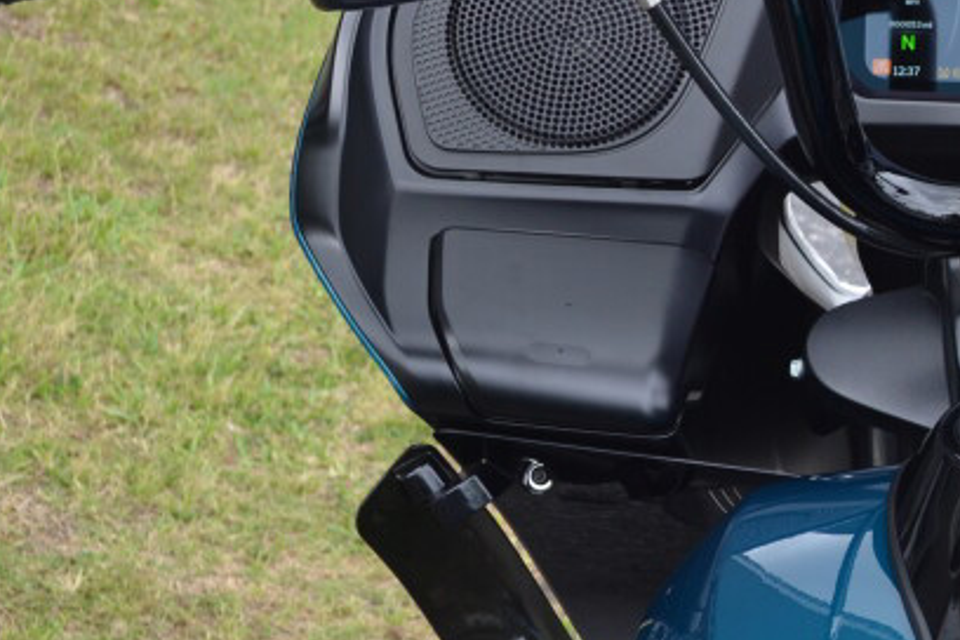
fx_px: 2586
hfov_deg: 19.9
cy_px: 438
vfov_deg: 14.1
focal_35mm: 97
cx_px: 1118
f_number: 5.6
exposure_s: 1/125
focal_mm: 22
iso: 125
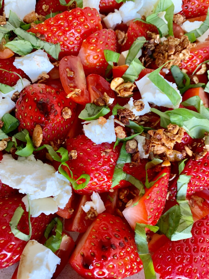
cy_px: 140
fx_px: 209
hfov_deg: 53.1
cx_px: 104
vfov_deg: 67.3
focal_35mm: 26
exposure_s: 1/60
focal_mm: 4.25
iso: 160
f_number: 1.8
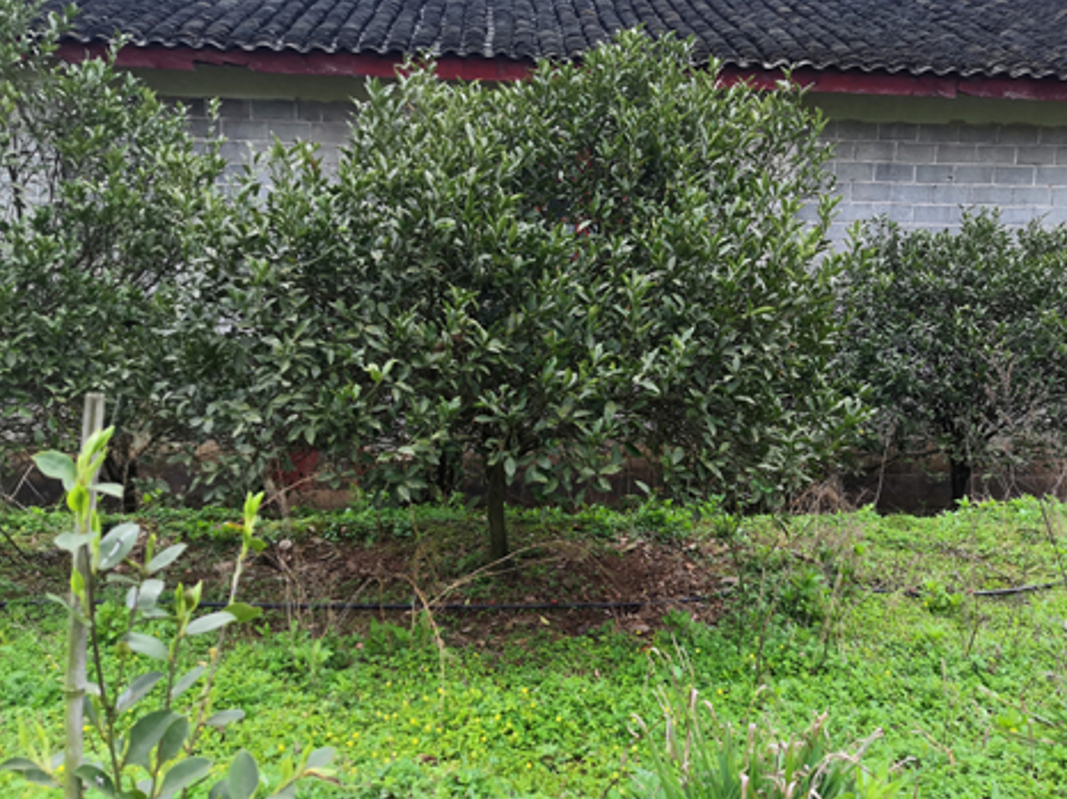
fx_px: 893
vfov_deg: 48.2
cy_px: 400
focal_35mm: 29
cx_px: 550
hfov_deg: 61.7
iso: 64
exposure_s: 1/50
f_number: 1.8
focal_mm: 3.95
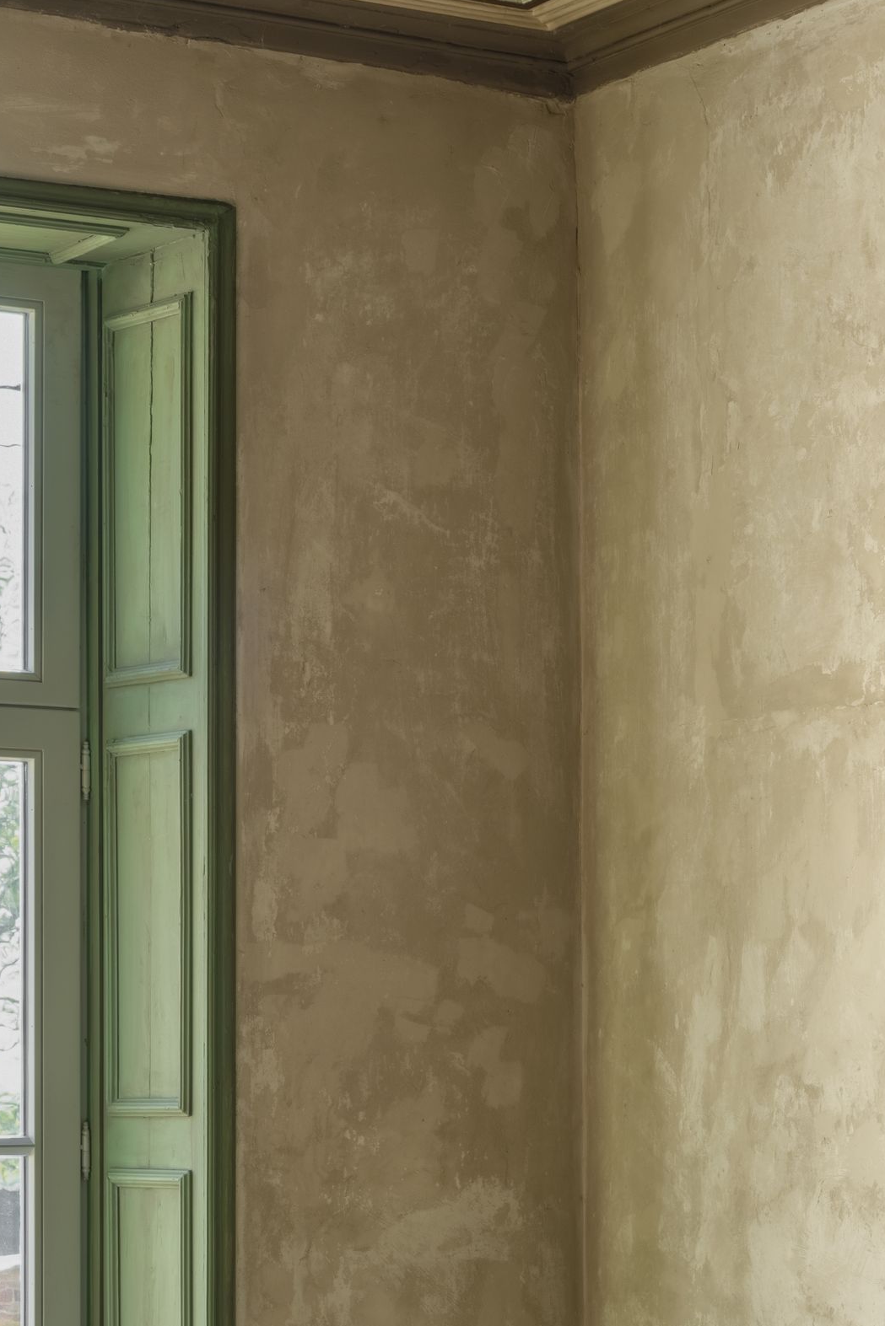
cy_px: 1318
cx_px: 879
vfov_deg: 18.1
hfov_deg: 12.3
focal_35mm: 110
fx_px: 4055
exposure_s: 1/20
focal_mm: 65.2
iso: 200
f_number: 16
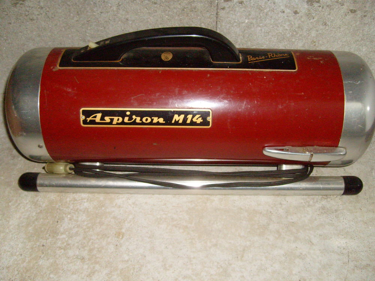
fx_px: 379
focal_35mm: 35
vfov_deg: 40.7
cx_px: 188
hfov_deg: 52.6
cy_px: 140
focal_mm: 5.8
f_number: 2.8
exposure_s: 1/45
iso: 400
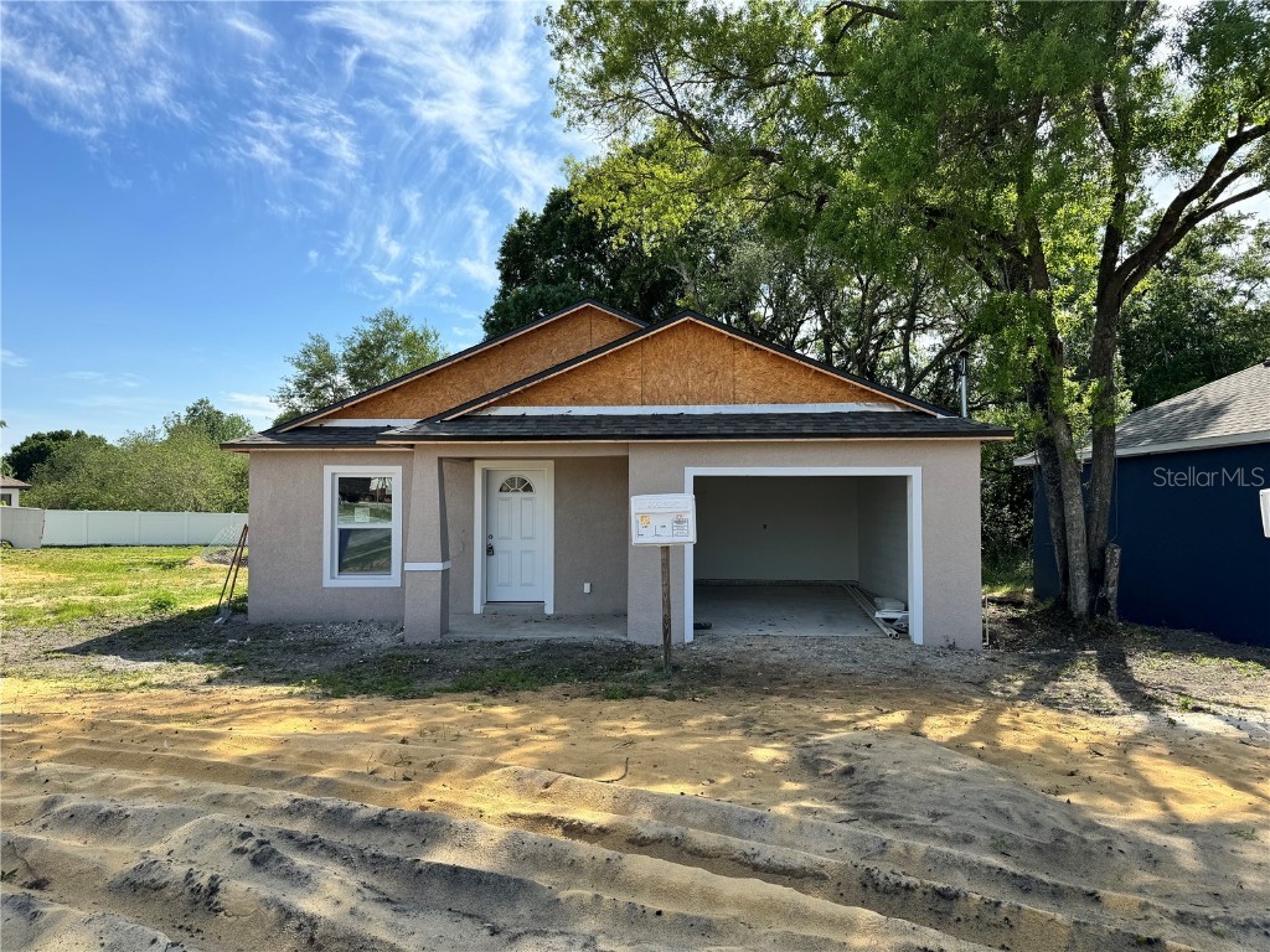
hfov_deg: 71.6
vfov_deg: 56.8
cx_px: 635
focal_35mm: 24
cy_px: 476
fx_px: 881
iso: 80
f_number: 1.78
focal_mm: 6.86
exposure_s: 1/3096
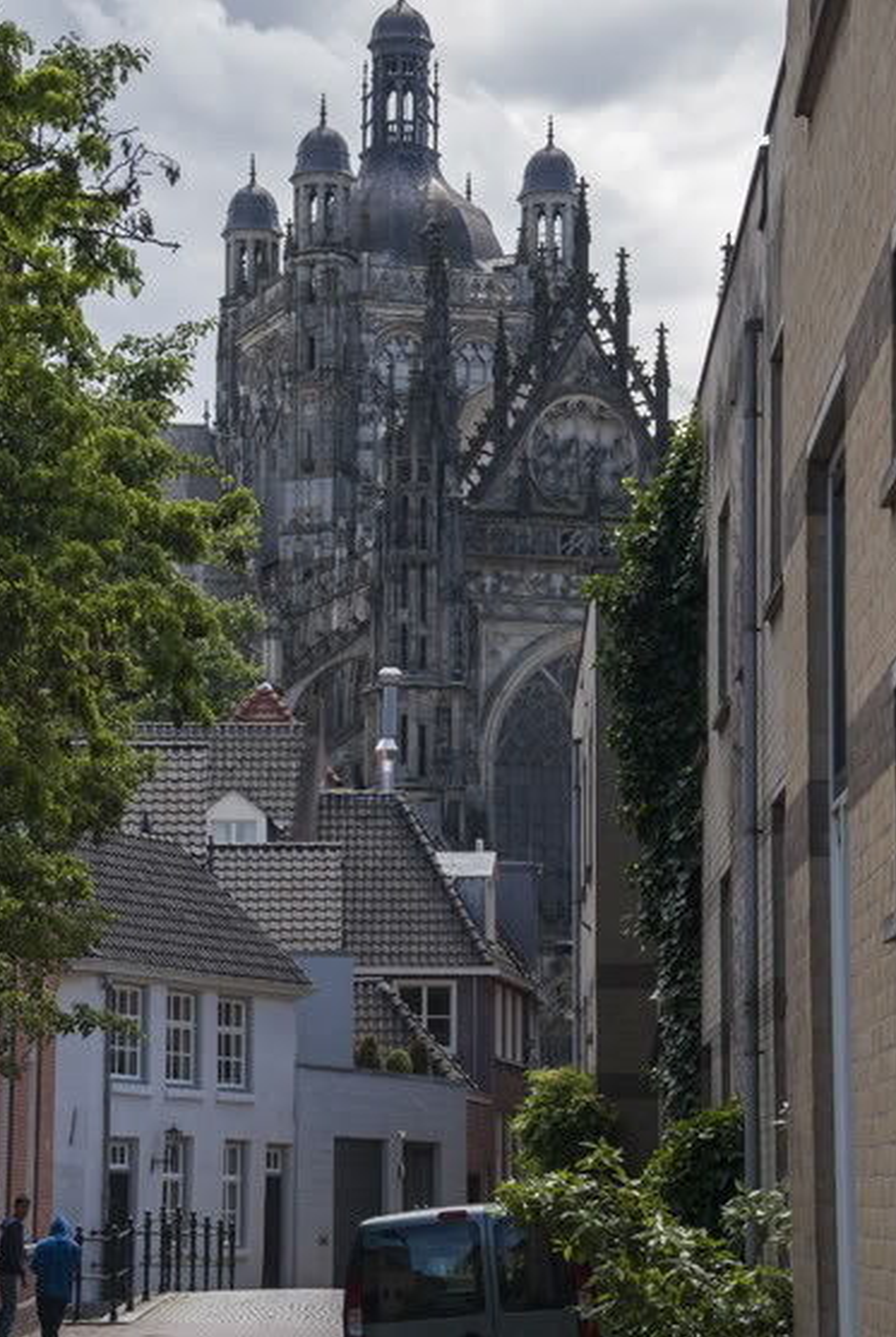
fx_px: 4119
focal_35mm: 111
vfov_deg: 18.4
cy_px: 741
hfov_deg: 12.4
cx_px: 356
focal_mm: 55
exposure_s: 1/200
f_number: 7.1
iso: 100
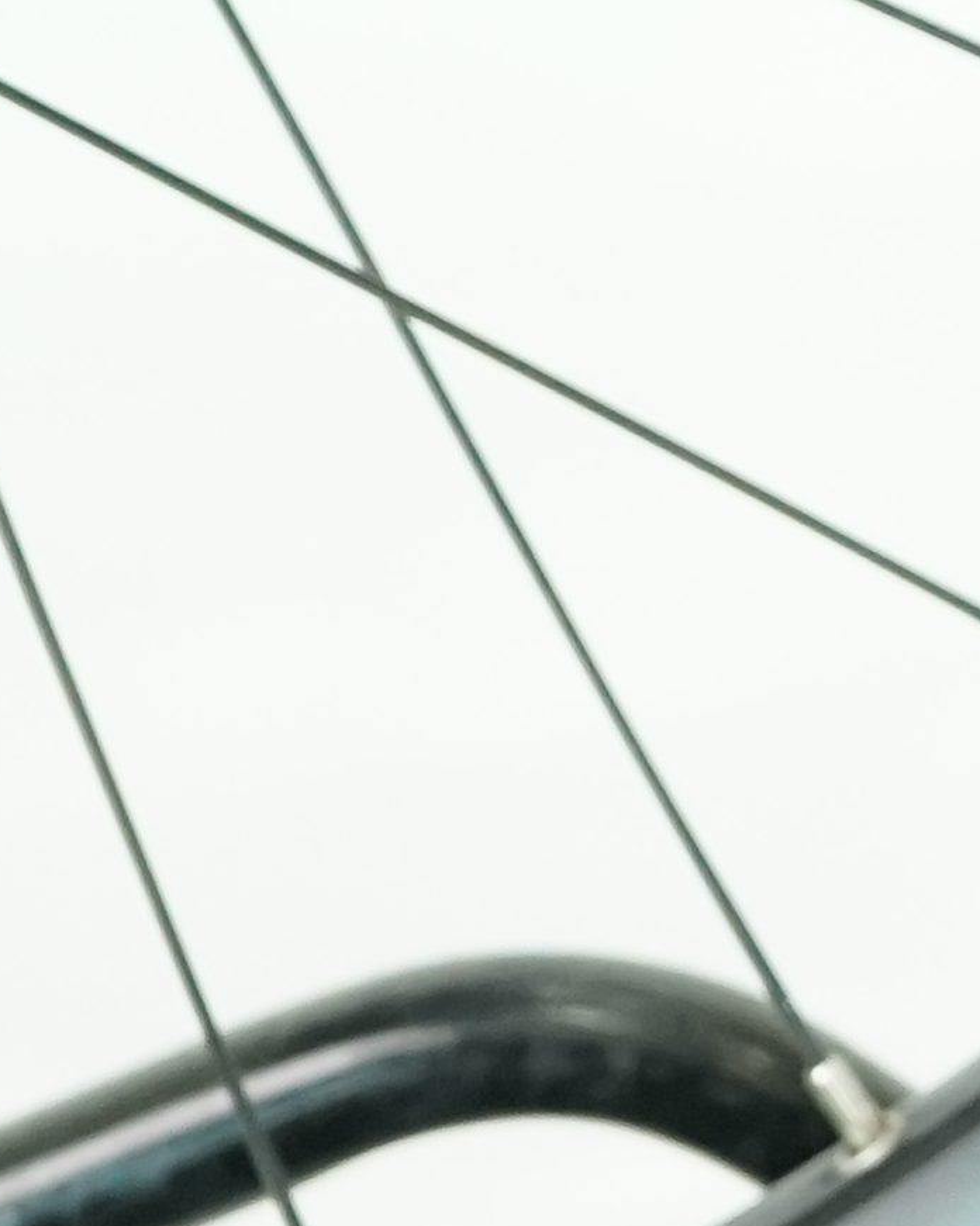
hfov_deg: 4.9
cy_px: -611
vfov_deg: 6.3
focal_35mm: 304
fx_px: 11029
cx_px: 2333
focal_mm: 47
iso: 2500
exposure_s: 1/200
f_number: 5
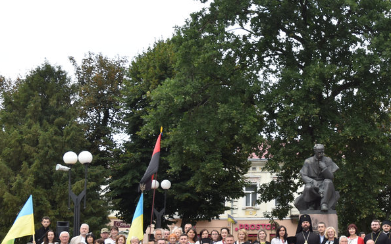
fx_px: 618
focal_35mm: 58
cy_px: 145
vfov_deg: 22.3
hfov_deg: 34.0
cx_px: 314
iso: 200
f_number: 6.3
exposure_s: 1/250
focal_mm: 22
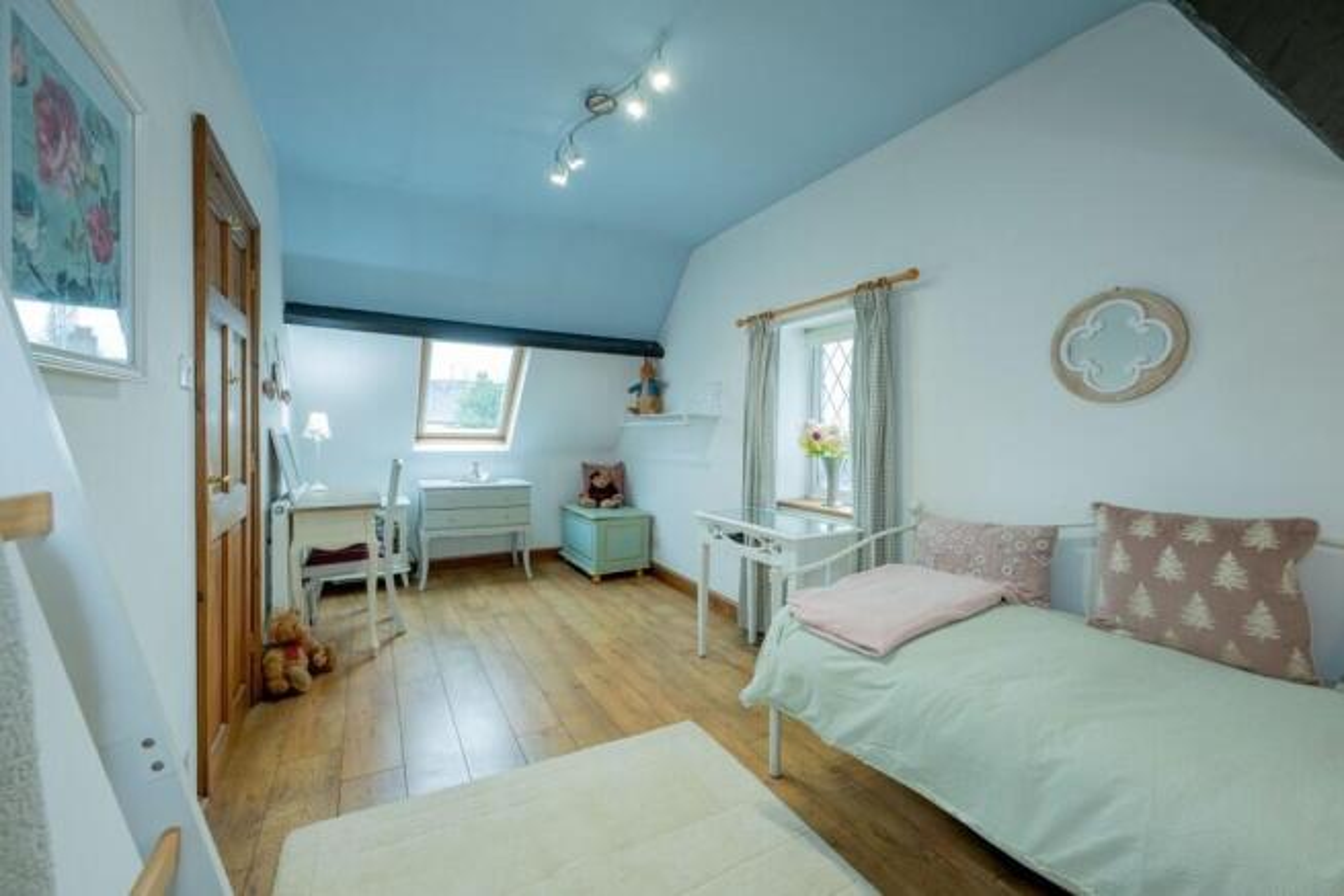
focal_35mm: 14
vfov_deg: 81.2
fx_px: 523
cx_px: 672
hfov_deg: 104.2
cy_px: 448
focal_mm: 14
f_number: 6.3
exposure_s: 1/13
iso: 200
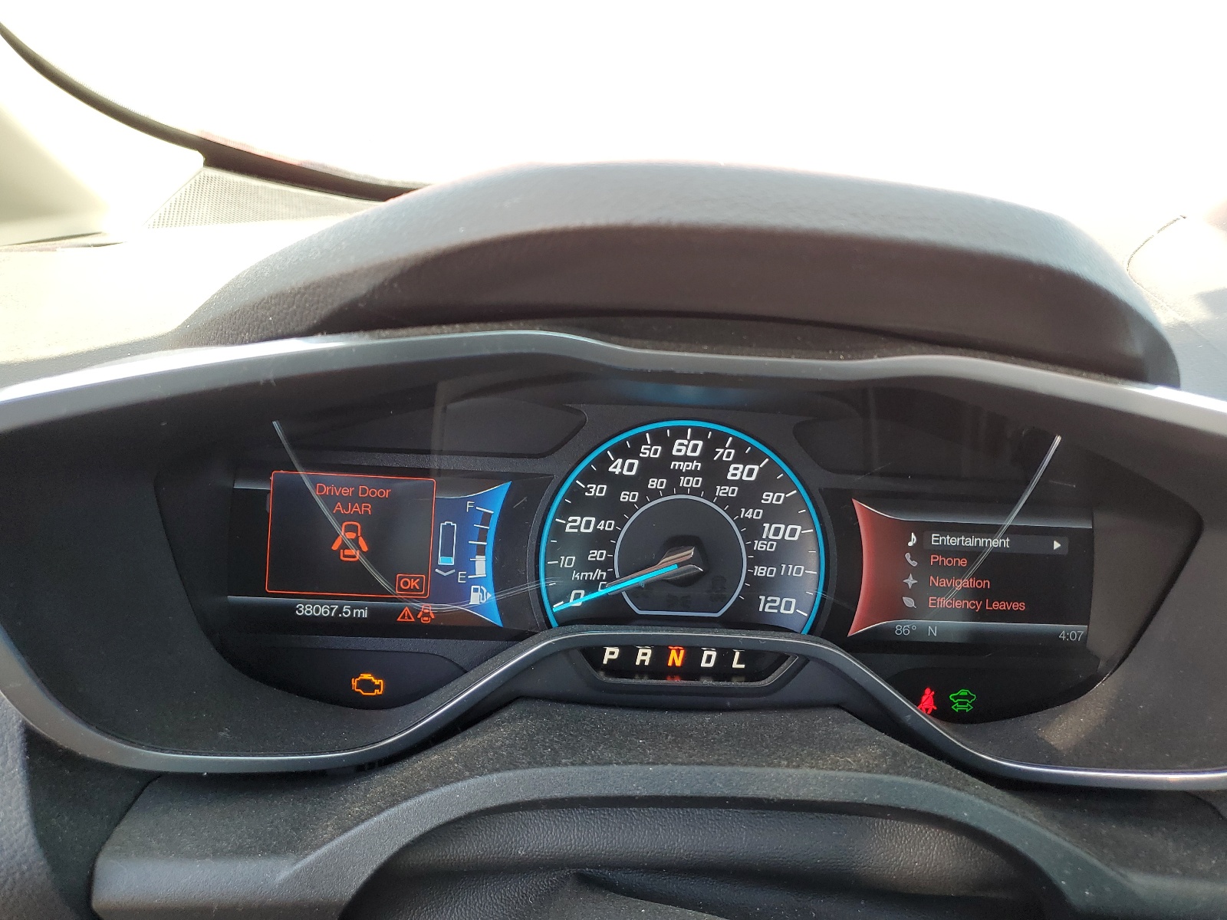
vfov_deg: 53.1
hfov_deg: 67.3
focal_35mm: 26
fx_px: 922
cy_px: 460
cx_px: 614
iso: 53
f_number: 1.5
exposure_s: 1/120
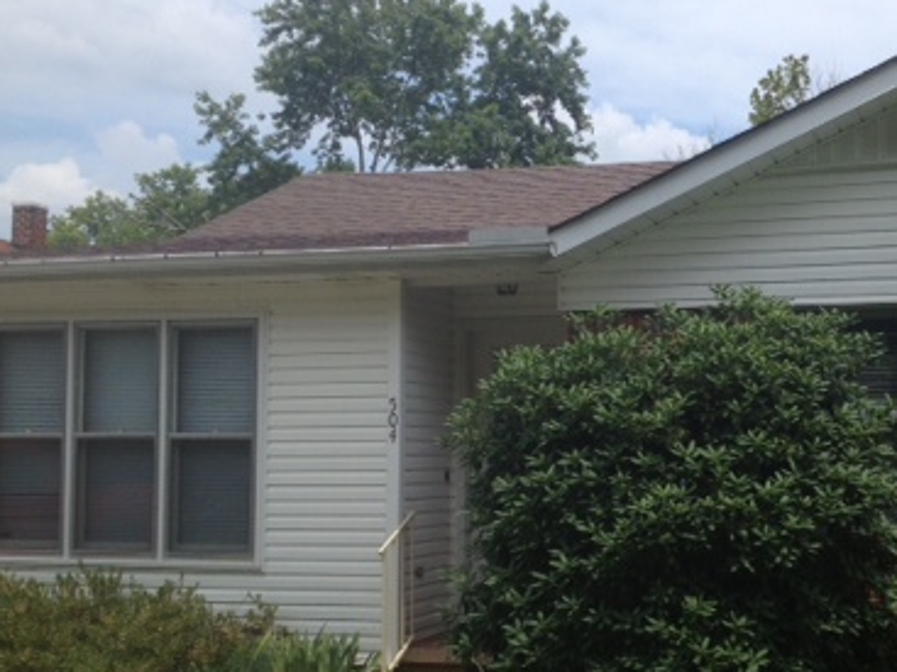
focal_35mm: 61
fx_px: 1580
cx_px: 633
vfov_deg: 24.0
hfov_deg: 31.3
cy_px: 379
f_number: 2.4
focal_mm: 4.28
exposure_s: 1/2045
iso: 50
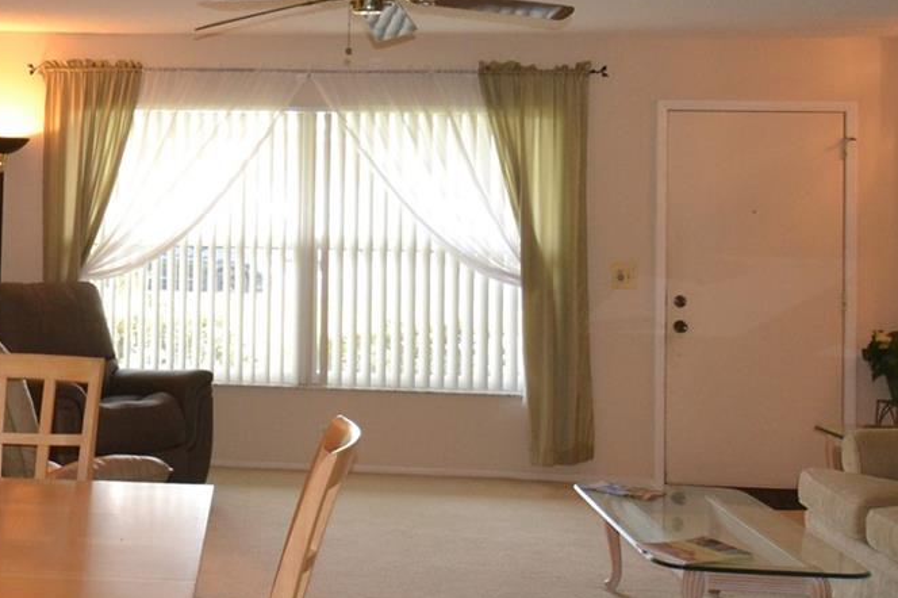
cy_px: 166
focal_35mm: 54
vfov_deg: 24.7
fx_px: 1351
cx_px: 131
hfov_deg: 35.1
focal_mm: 15
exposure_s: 1/60
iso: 1100
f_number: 4
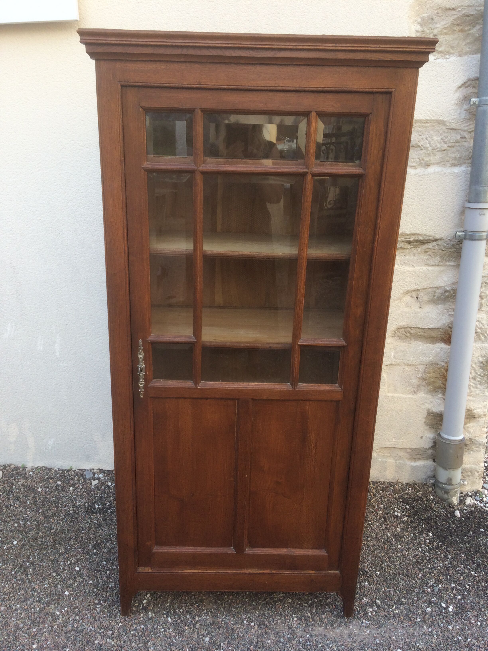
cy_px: 326
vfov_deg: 61.7
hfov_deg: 48.2
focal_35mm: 29
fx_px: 545
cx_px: 244
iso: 32
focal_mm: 4.15
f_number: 2.2
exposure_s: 1/293
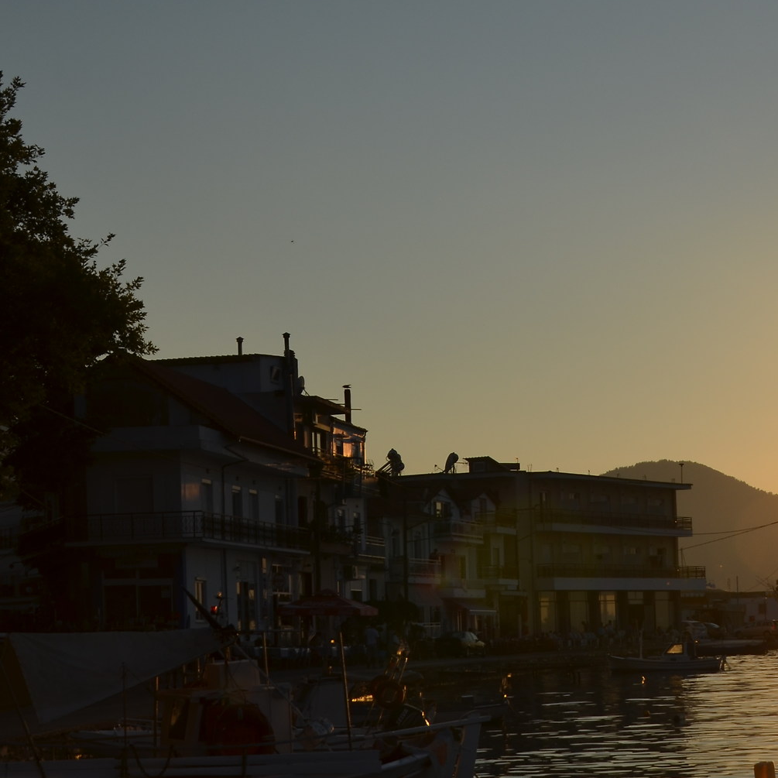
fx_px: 2009
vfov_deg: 21.8
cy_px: 507
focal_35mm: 79
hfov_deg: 21.4
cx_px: 718
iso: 100
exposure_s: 1/1250
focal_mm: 26
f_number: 6.3
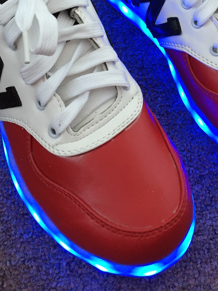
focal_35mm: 56
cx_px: 153
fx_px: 470
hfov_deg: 25.9
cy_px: 36
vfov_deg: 32.8
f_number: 2.2
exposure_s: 1/30
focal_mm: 4.15
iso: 125
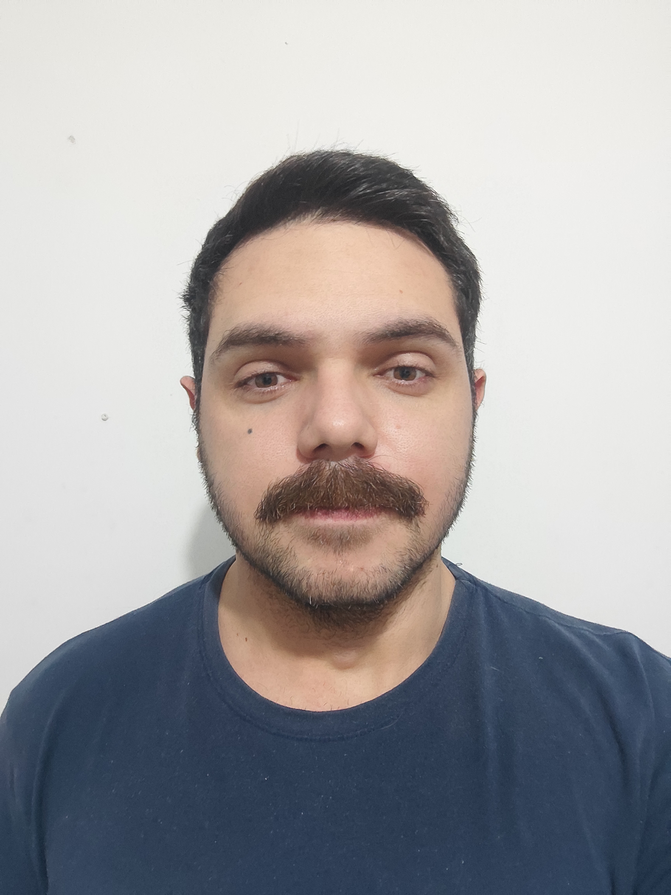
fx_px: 491
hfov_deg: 68.7
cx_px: 336
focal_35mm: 19
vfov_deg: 84.7
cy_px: 448
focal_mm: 3.26
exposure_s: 1/24
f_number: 2.45
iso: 425
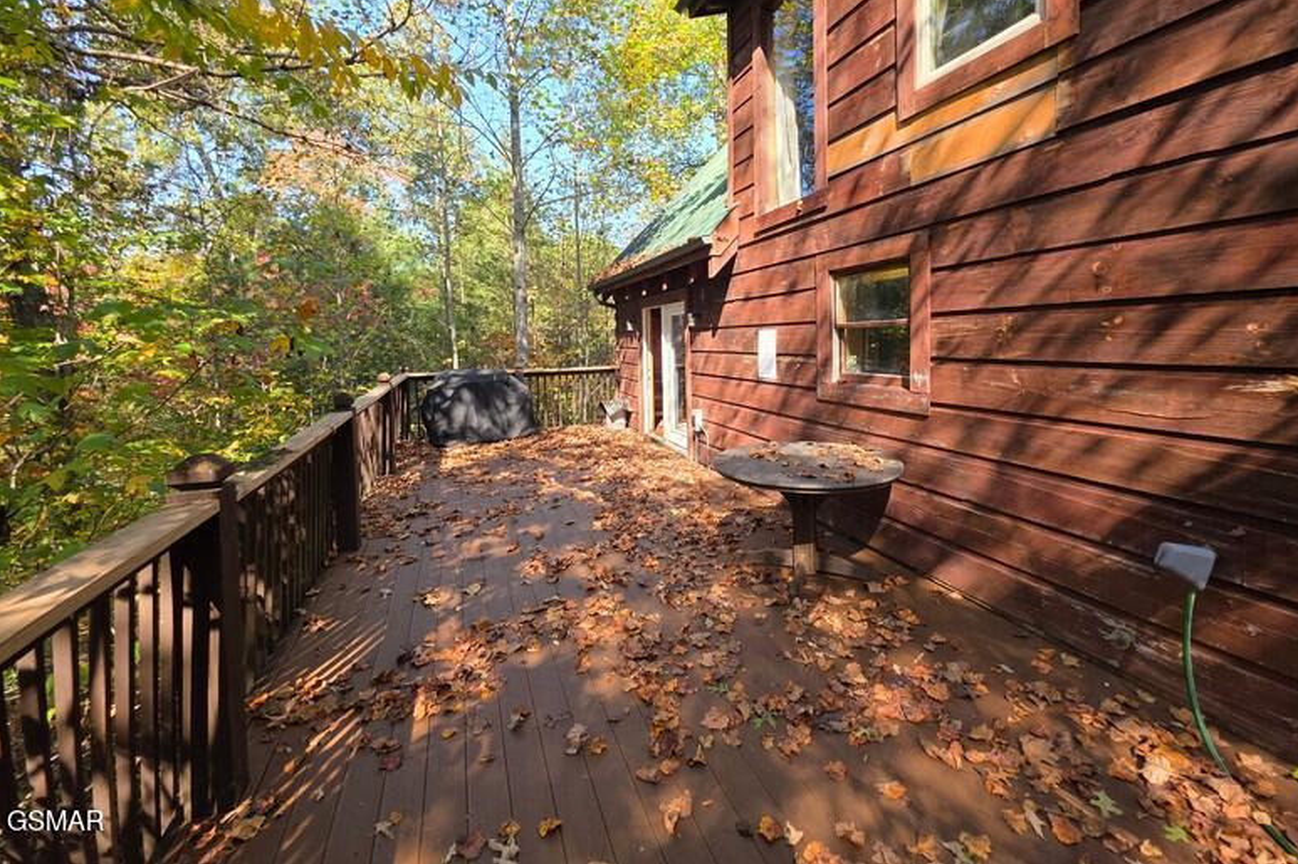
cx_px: 668
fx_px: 505
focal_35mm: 14
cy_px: 362
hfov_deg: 104.2
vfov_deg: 80.6
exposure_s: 1/719
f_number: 1.9
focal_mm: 2.2
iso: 100
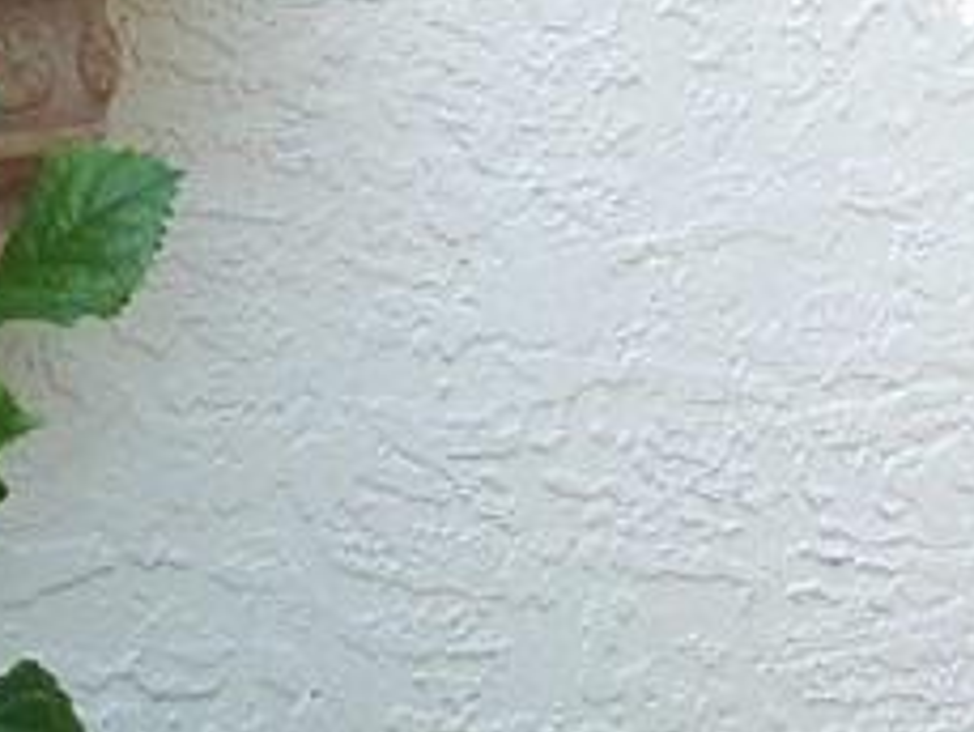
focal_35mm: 194
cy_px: -38
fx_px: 5461
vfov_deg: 7.6
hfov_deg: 10.2
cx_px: 174
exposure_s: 1/250
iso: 64
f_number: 2.8
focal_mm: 7.8
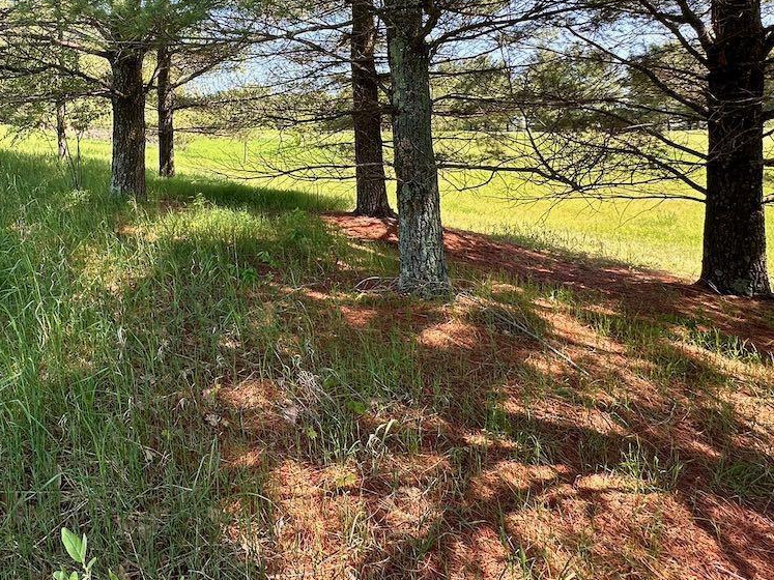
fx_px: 537
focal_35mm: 24
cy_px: 104
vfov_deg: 52.5
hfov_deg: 68.2
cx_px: 220
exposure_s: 1/210
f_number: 2.2
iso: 40
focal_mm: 2.22
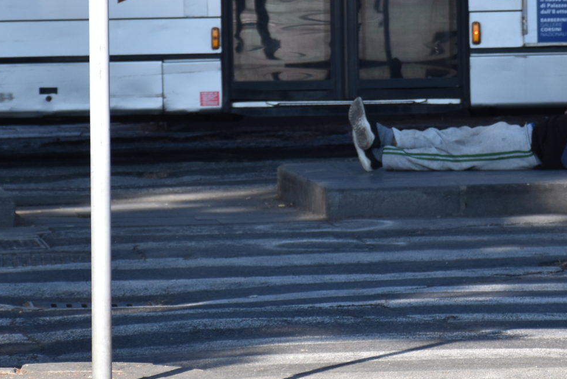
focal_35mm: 393
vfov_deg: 3.5
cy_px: 24
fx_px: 6191
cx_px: 374
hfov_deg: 5.2
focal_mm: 100
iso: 320
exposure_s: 1/640
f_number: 6.3
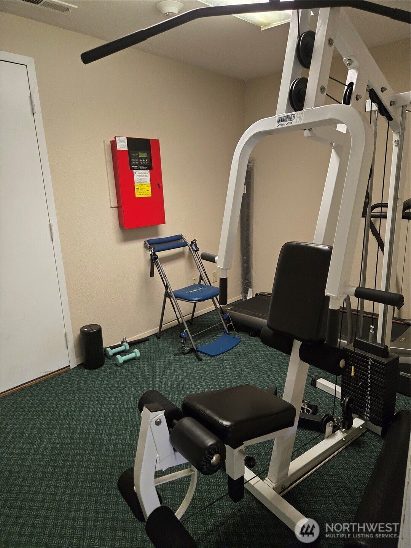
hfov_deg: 58.9
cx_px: 206
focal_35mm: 23
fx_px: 364
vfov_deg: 73.9
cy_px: 274
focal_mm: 5.4
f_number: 1.8
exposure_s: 1/120
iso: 800
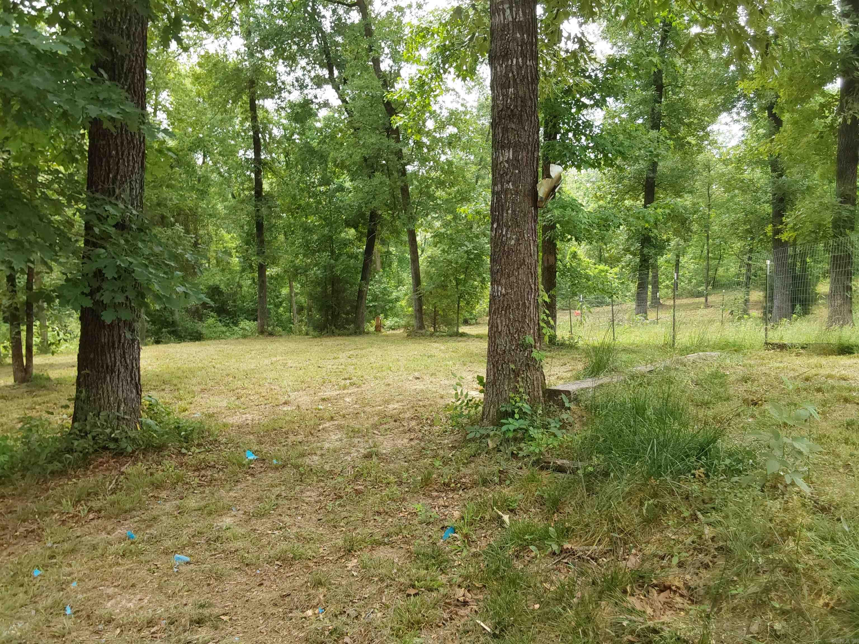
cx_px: 430
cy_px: 322
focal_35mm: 28
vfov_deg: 49.7
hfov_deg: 63.4
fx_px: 695
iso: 50
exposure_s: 1/252
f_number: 1.9
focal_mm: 2.91
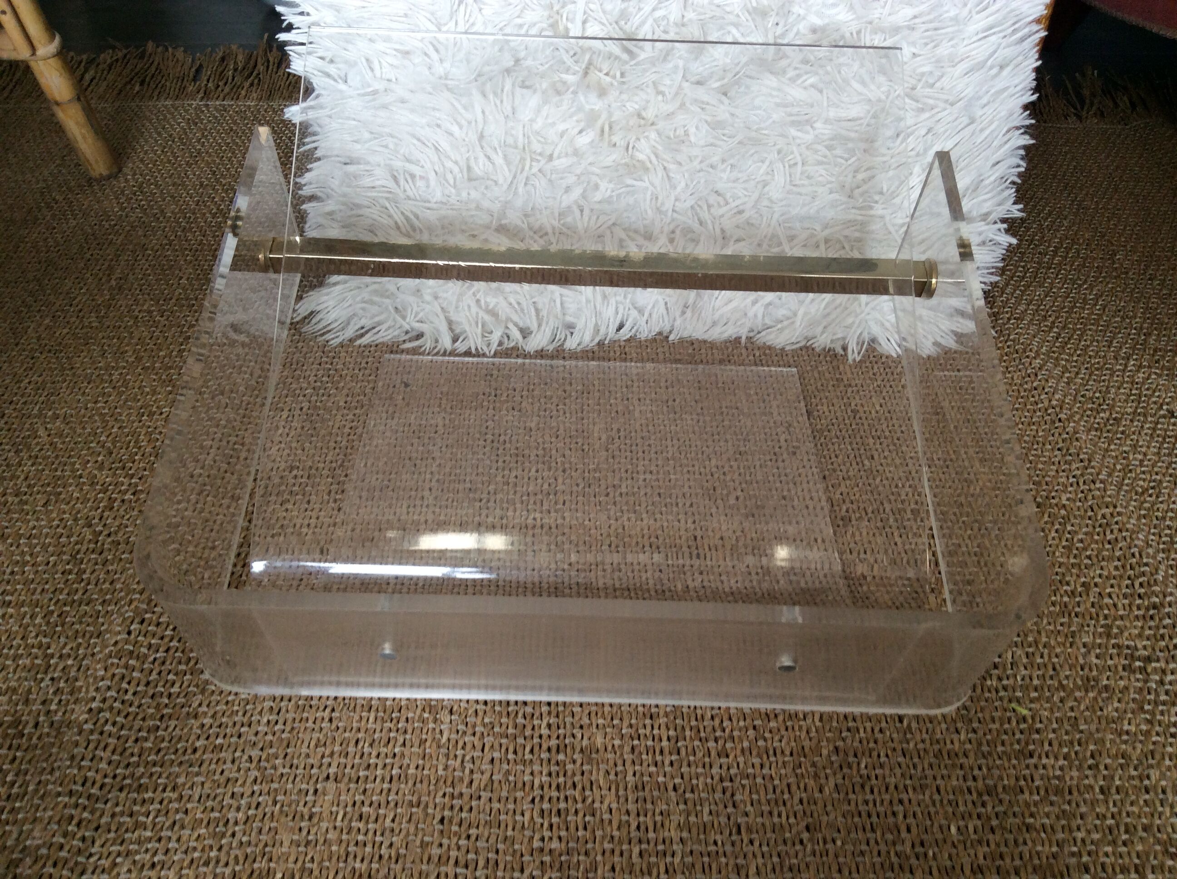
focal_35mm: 32
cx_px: 588
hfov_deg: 56.9
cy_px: 440
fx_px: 1086
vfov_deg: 44.1
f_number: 2.4
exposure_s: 1/25
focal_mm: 3.3
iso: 50
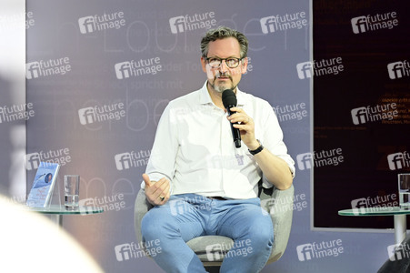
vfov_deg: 6.9
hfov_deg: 10.3
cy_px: 136
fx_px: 2276
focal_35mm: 200
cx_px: 205
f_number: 9
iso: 1250
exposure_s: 1/250
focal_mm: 200
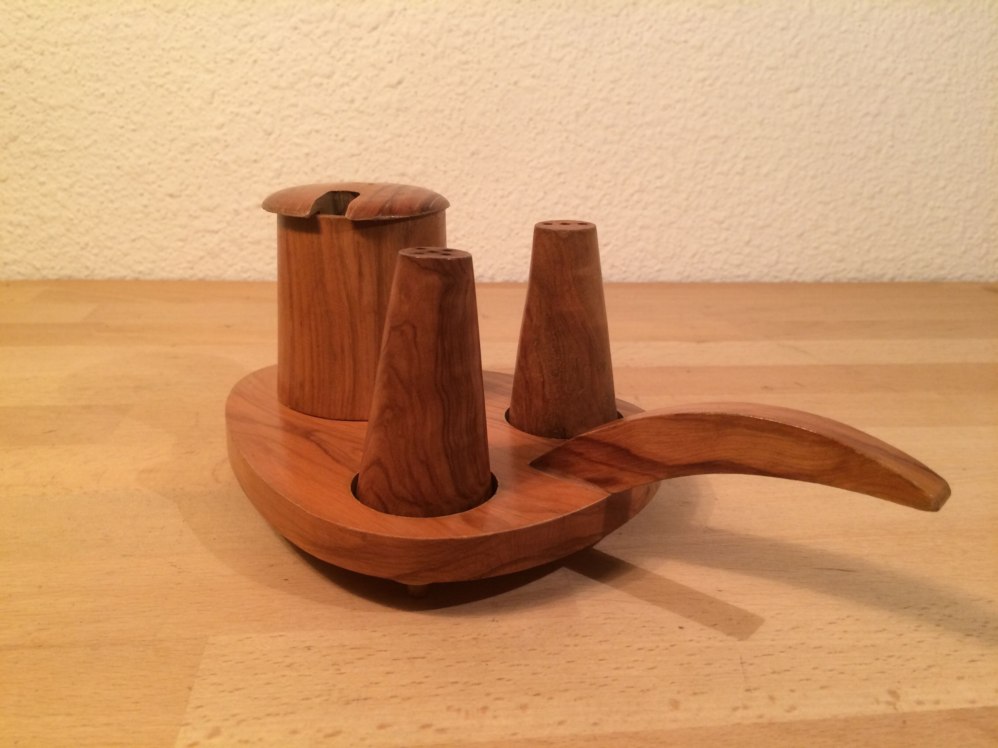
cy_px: 374
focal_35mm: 29
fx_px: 836
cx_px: 499
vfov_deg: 48.2
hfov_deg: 61.7
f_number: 2.2
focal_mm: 4.15
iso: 64
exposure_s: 1/33
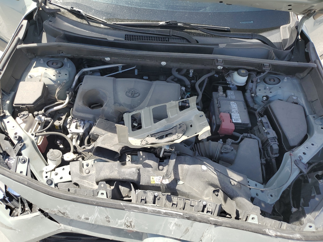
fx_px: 243
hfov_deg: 67.3
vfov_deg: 53.1
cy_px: 121
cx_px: 162
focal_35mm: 26
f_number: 1.5
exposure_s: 1/909
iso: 50
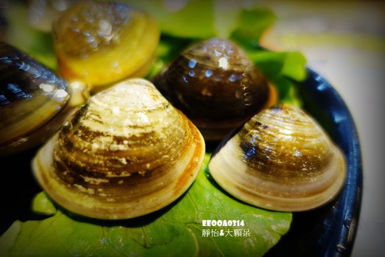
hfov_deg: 73.8
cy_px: 128
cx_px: 192
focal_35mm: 24
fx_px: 257
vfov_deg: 53.1
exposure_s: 1/30
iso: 250
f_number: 1.8
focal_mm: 8.8
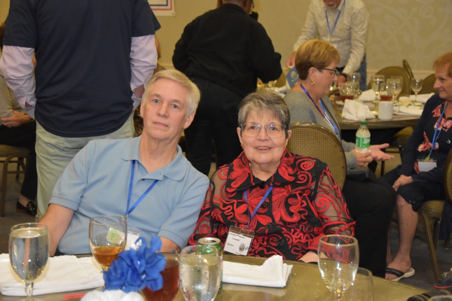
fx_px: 847
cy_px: 150
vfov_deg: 20.2
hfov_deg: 29.9
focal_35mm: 68
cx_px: 226
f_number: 4.8
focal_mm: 45
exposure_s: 1/60
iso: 2500
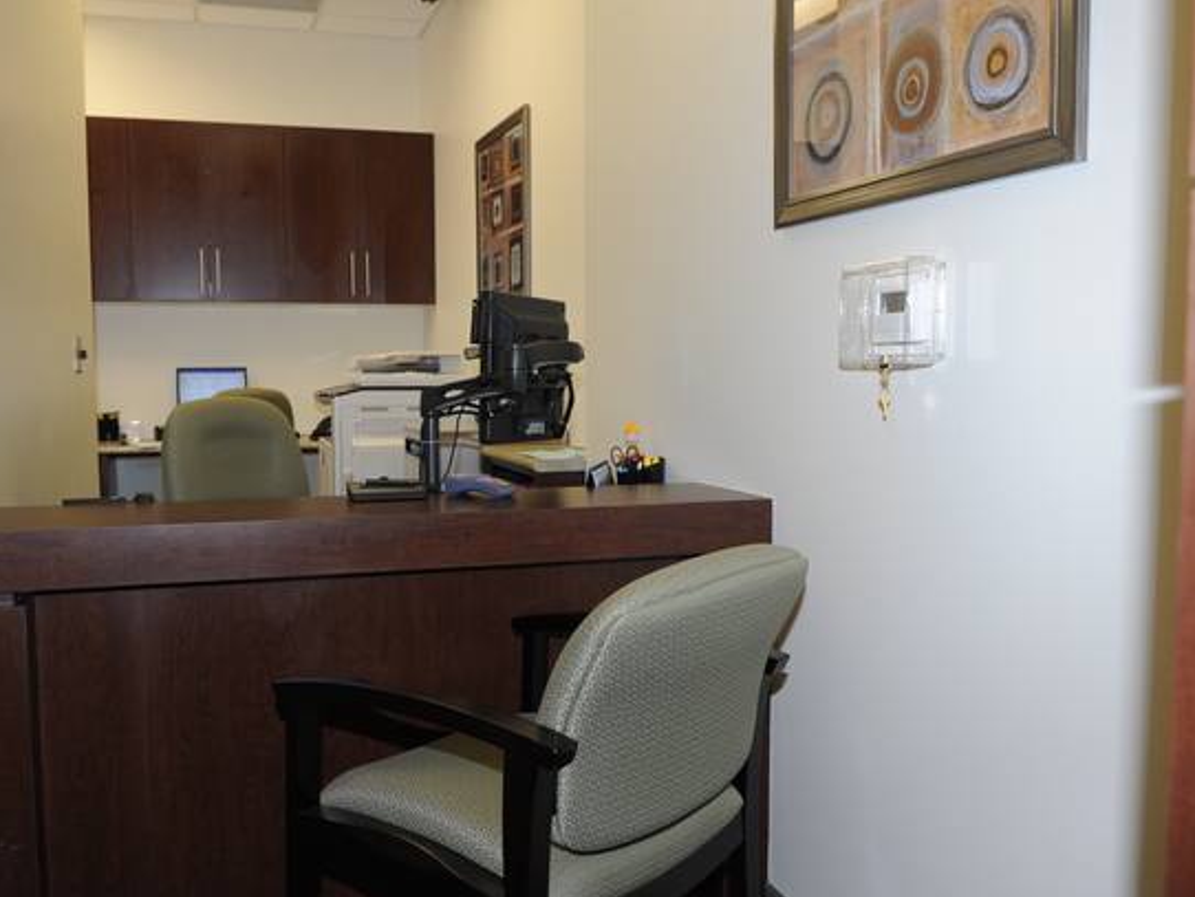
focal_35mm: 34
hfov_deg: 53.8
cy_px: 452
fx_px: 1174
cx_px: 524
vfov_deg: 41.8
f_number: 7.1
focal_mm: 31
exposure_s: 1/60
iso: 1000
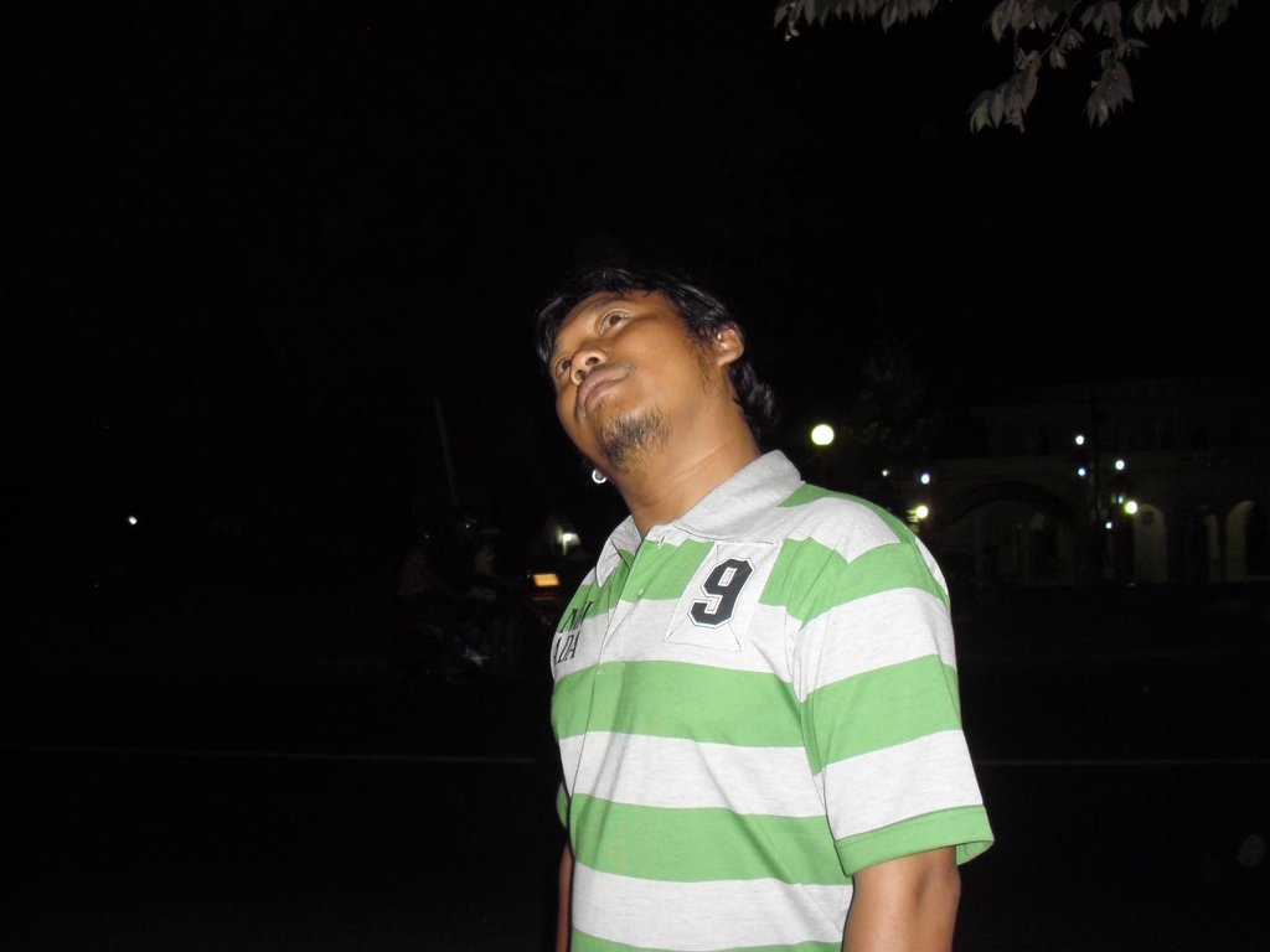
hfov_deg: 49.0
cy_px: 476
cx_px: 635
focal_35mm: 38
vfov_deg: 37.7
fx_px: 1394
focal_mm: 6.2
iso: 200
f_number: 2.8
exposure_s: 1/60
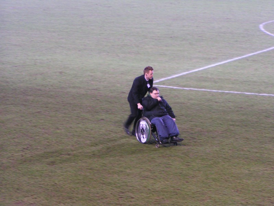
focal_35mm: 131
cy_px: 103
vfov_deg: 11.3
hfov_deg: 15.1
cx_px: 137
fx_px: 1037
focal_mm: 20
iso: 200
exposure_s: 1/15
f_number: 3.5
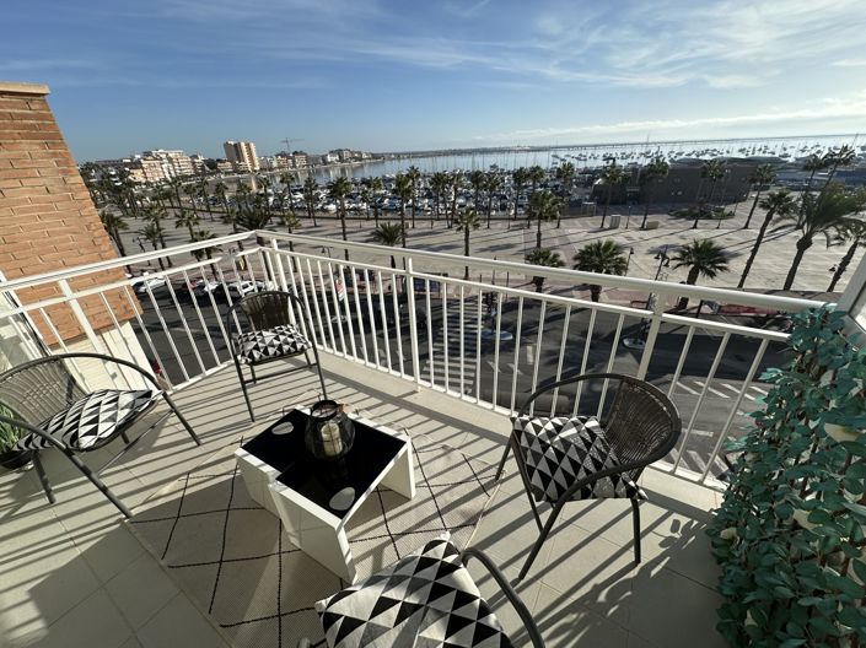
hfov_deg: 102.1
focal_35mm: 14
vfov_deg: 85.6
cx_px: 433
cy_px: 324
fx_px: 350
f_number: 2.2
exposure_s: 1/2681
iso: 50
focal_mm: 2.22
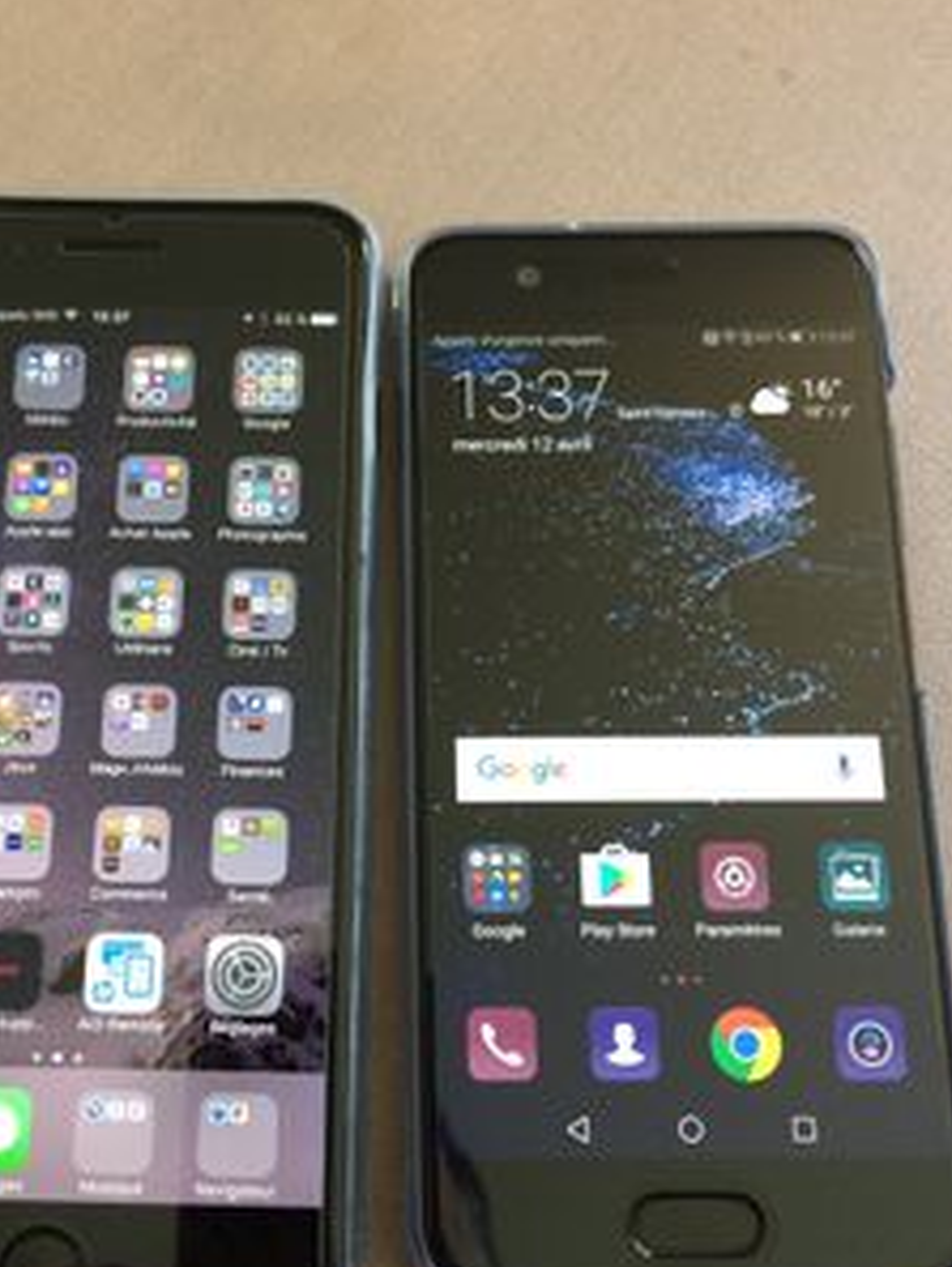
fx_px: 1429
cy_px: 614
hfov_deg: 36.7
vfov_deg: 47.8
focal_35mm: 39
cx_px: 363
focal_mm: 4.15
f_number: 2.2
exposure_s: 1/33
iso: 160
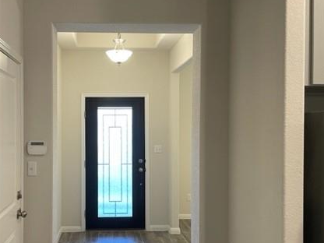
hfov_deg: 46.3
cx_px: 115
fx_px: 374
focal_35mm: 40
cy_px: 140
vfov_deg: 35.9
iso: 125
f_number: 1.6
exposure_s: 1/60
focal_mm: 4.2
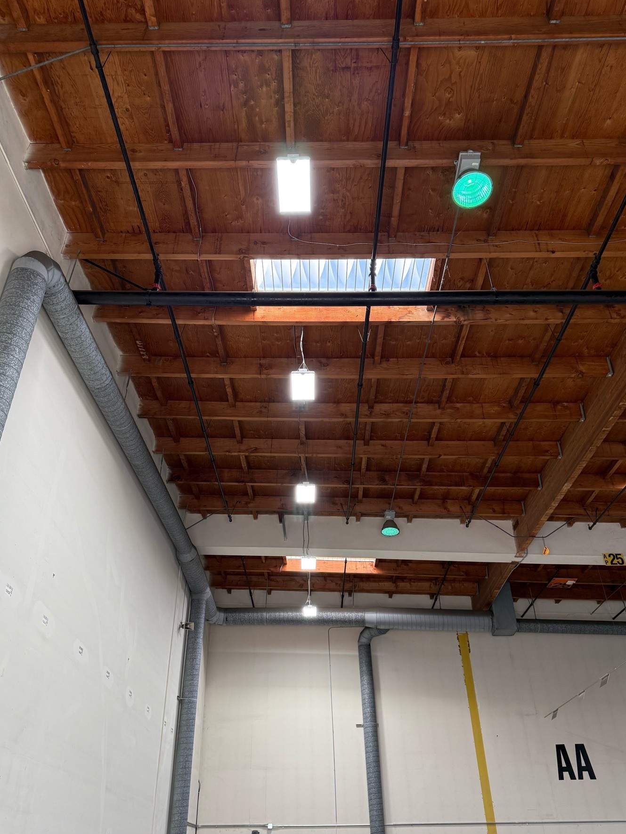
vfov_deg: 67.2
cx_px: 309
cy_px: 448
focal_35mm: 26
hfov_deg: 53.1
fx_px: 627
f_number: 1.78
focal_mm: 6.76
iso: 200
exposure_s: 1/165
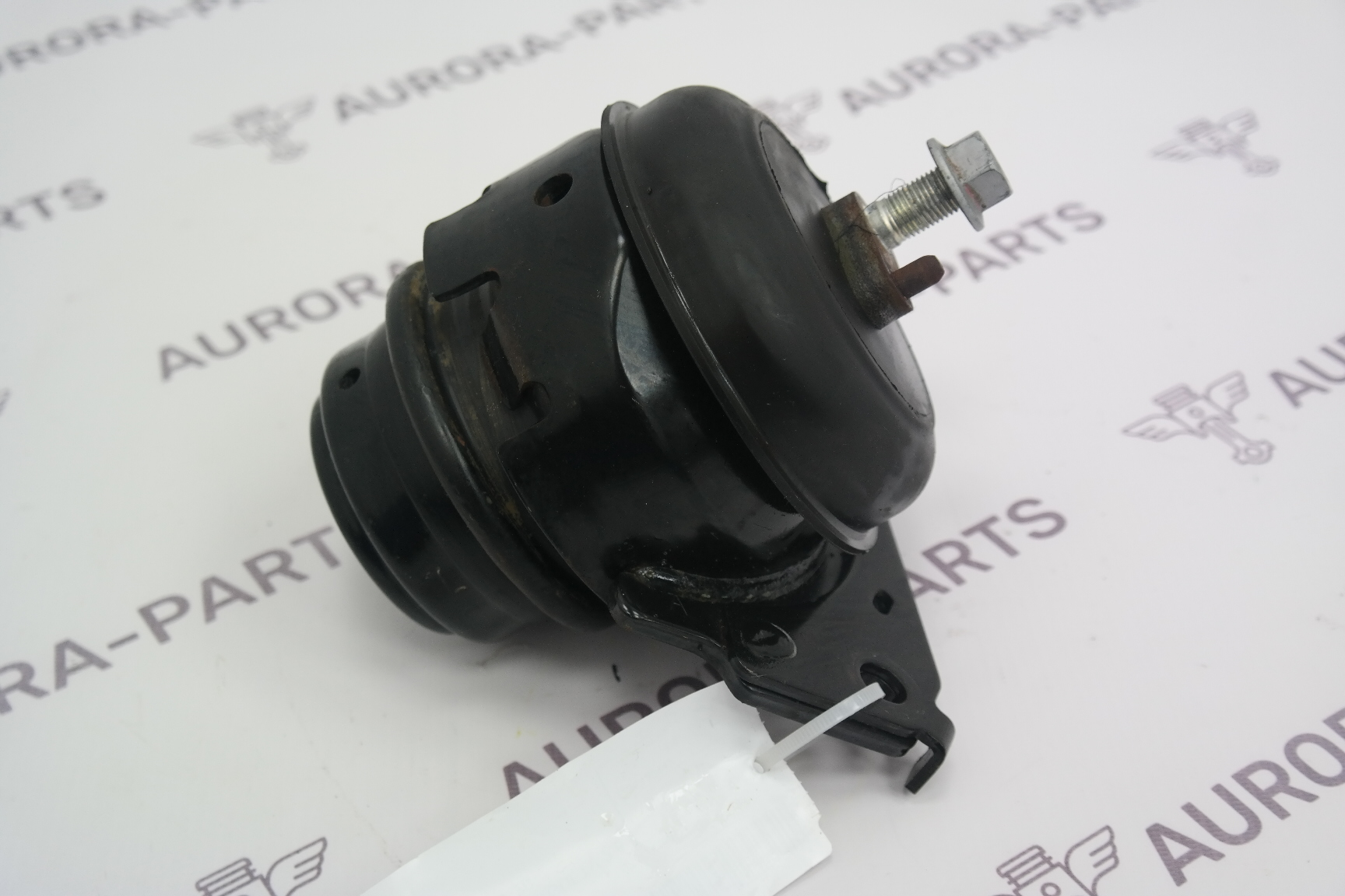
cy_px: 448
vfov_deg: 25.5
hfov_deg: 37.5
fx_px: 1980
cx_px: 672
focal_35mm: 53
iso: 400
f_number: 4.5
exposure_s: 1/60
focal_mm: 35
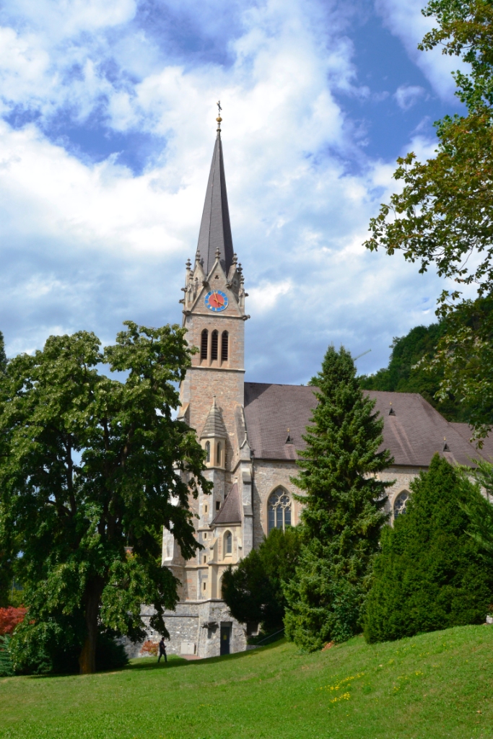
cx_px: 246
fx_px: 616
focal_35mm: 30
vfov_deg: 61.9
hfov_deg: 43.6
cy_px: 370
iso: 400
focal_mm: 20
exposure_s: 1/500
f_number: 11
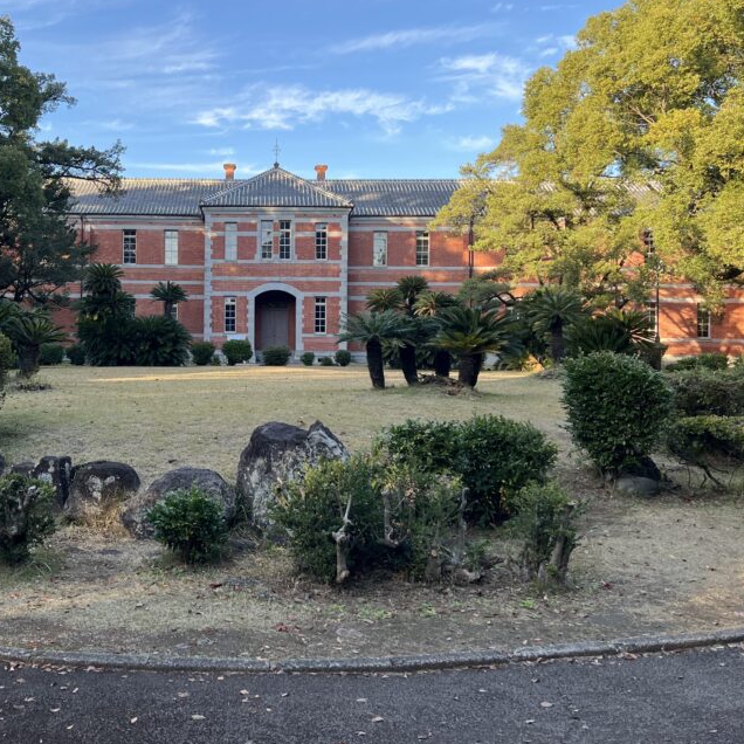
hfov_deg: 44.3
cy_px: 321
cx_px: 248
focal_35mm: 37
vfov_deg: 44.8
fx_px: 900
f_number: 1.5
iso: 50
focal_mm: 5.7
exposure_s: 1/709
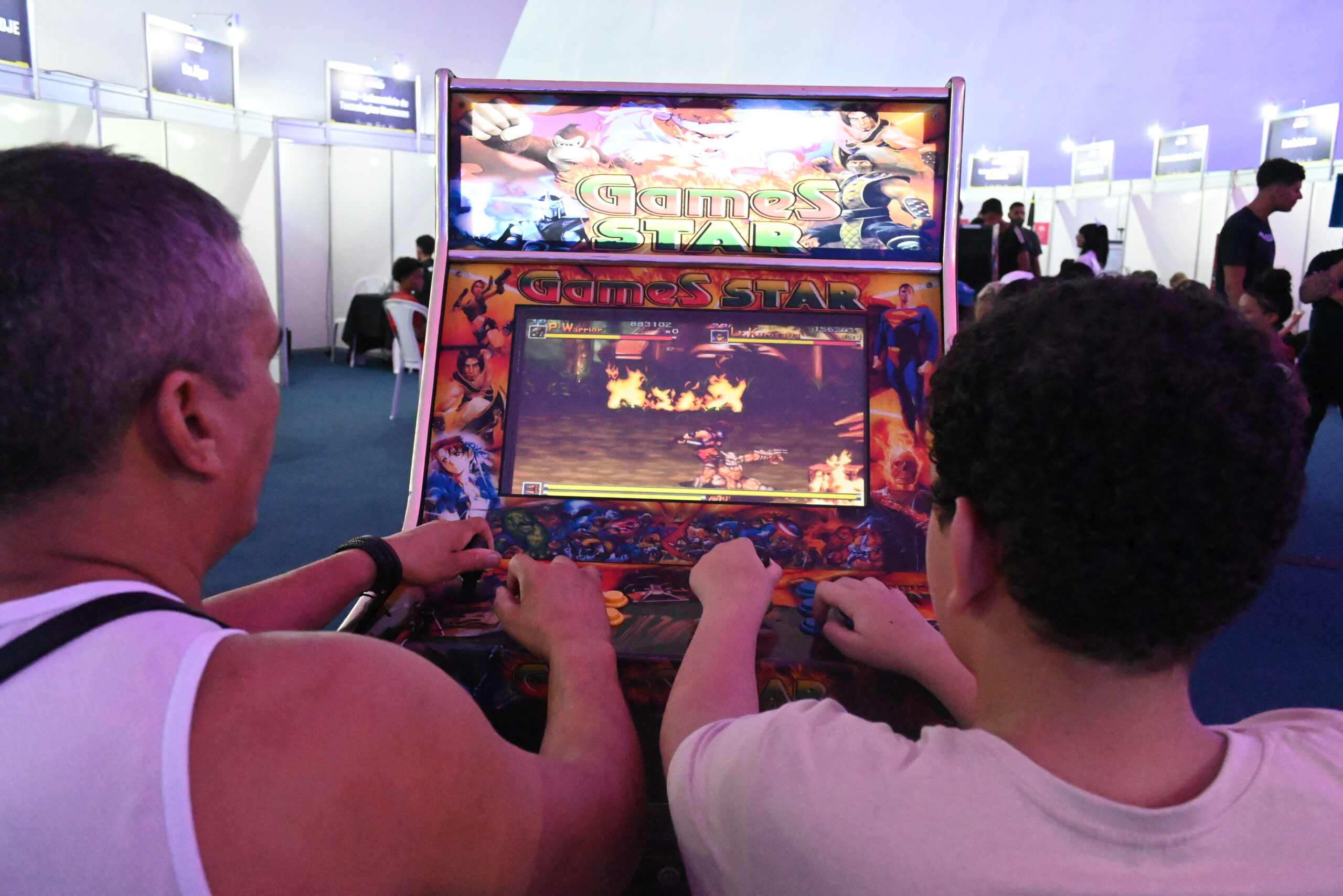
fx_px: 1119
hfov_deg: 61.9
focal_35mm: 30
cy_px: 448
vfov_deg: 43.6
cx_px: 672
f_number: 5.6
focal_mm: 20
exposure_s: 1/200
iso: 16000
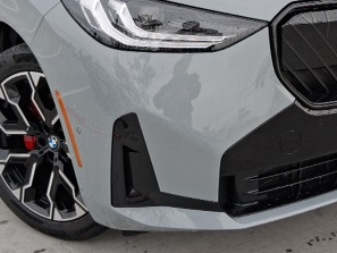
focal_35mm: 56
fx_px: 545
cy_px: 79
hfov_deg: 34.1
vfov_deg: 25.9
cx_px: 212
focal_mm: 3.98
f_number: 1.8
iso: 25
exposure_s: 1/120
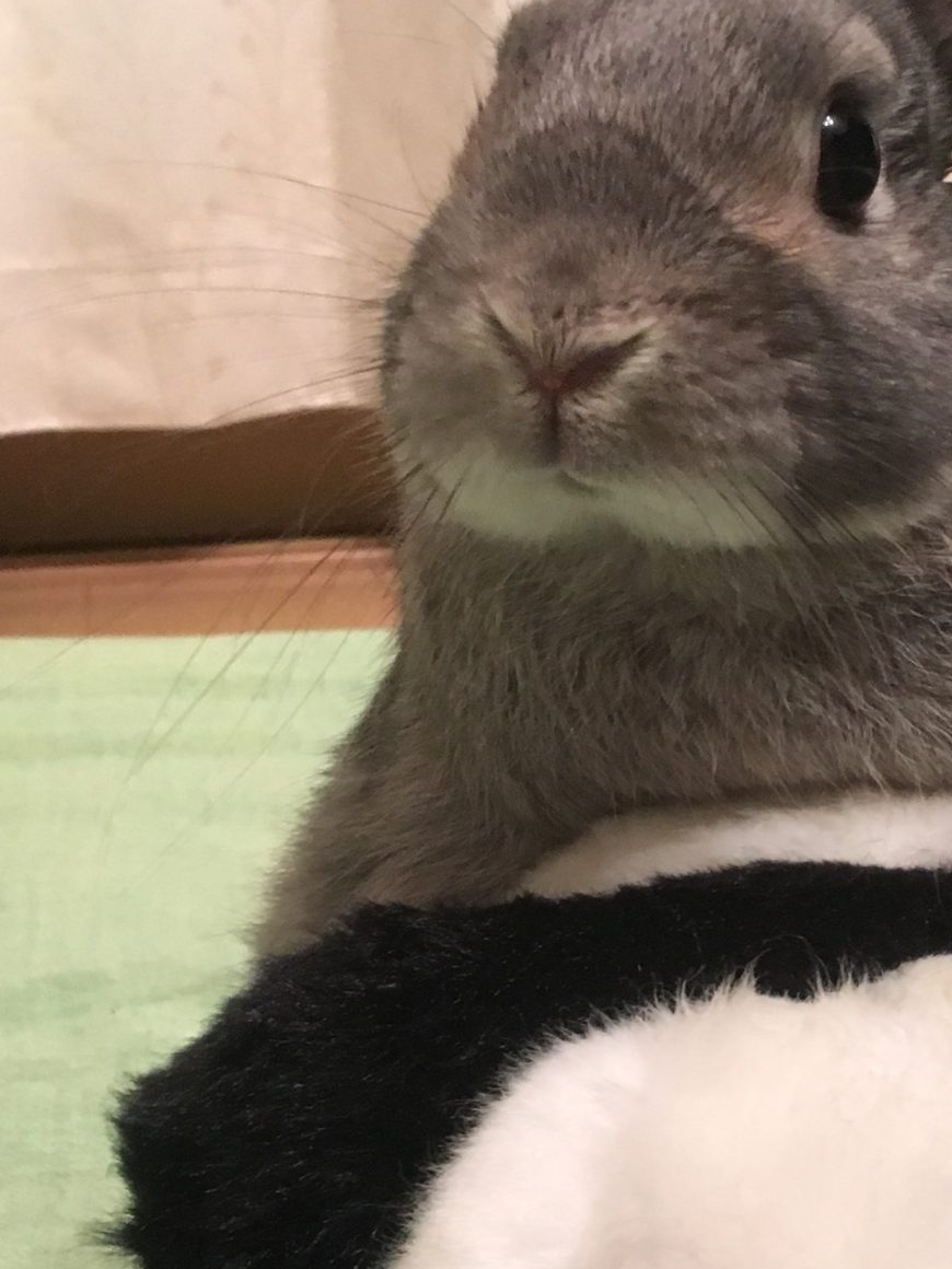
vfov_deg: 30.2
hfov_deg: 22.7
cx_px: 744
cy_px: 778
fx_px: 2347
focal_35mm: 64
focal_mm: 4.15
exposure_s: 1/30
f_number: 2.2
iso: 200
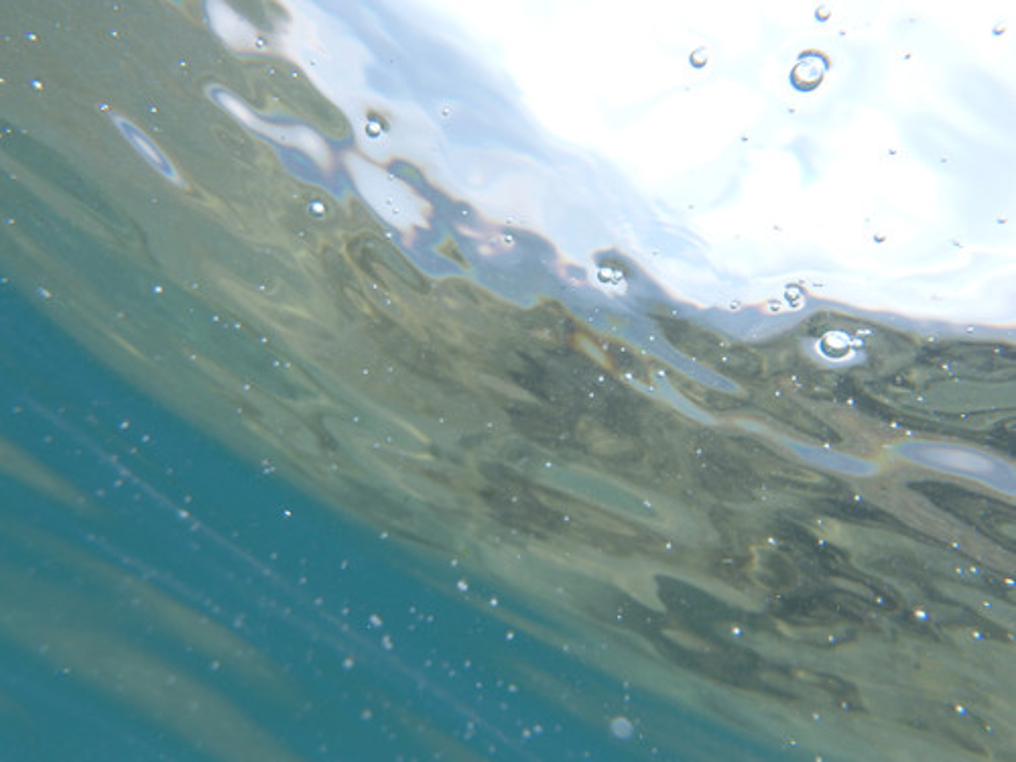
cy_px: 381
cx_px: 508
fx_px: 822
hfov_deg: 63.4
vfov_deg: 49.7
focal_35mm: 28
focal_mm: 4.9
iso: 80
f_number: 3.3
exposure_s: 1/640
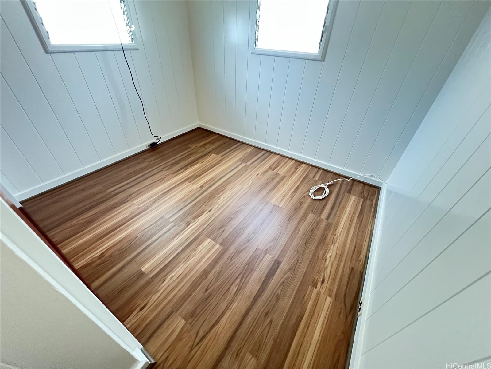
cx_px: 246
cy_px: 184
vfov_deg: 89.9
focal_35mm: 13
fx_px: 184
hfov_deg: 106.2
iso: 1000
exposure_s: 1/53
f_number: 1.8
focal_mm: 1.57
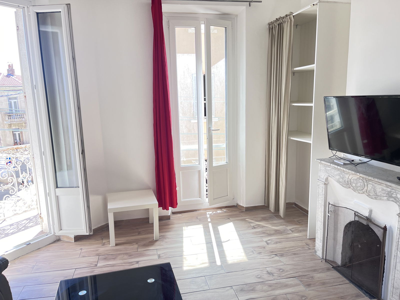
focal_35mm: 26
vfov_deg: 53.1
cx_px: 200
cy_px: 150
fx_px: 300
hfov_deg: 67.3
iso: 64
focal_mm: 5.1
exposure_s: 1/138
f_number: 1.6
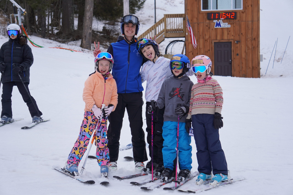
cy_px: 98
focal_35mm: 90
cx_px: 146
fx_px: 732
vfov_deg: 15.2
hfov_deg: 22.6
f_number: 5
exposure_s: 1/500
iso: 100
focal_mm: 60
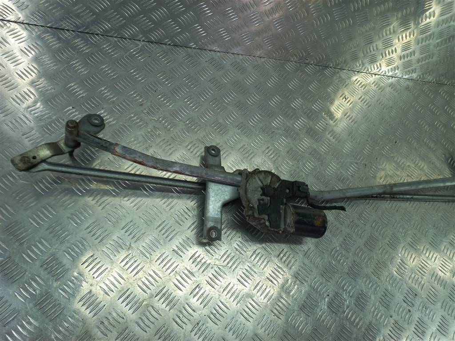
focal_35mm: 25
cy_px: 170
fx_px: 329
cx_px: 228
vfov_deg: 54.9
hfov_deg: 69.4
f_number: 1.8
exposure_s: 1/50
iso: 25
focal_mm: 4.6
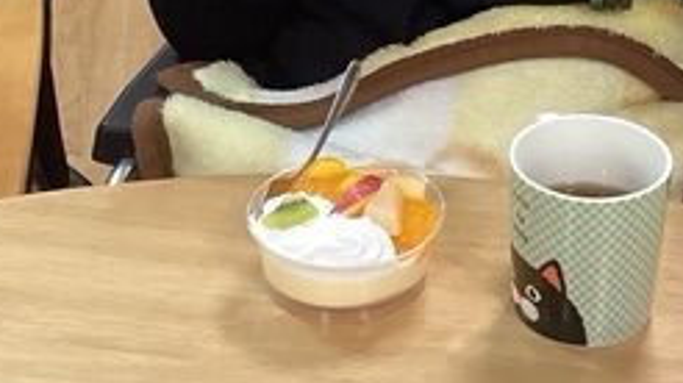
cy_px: -119
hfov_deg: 23.9
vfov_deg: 13.2
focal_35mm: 88
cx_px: 514
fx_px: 1593
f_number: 2.4
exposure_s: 1/50
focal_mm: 3.3
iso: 160
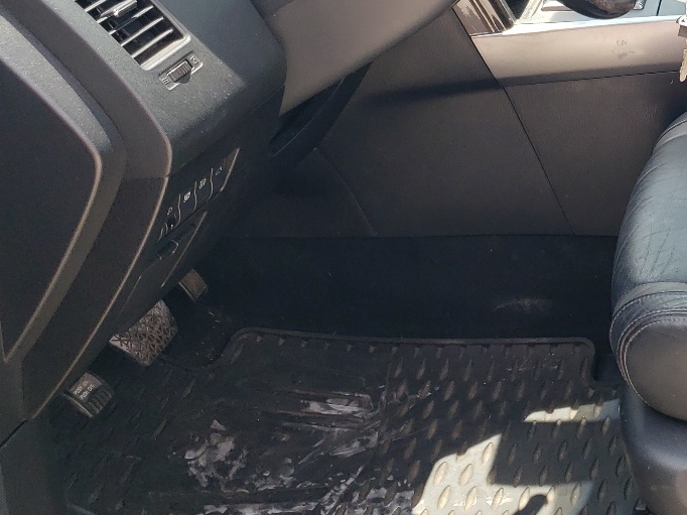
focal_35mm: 61
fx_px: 1210
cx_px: 785
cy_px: -4
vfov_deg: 23.0
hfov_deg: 28.3
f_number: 1.5
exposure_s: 1/526
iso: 50
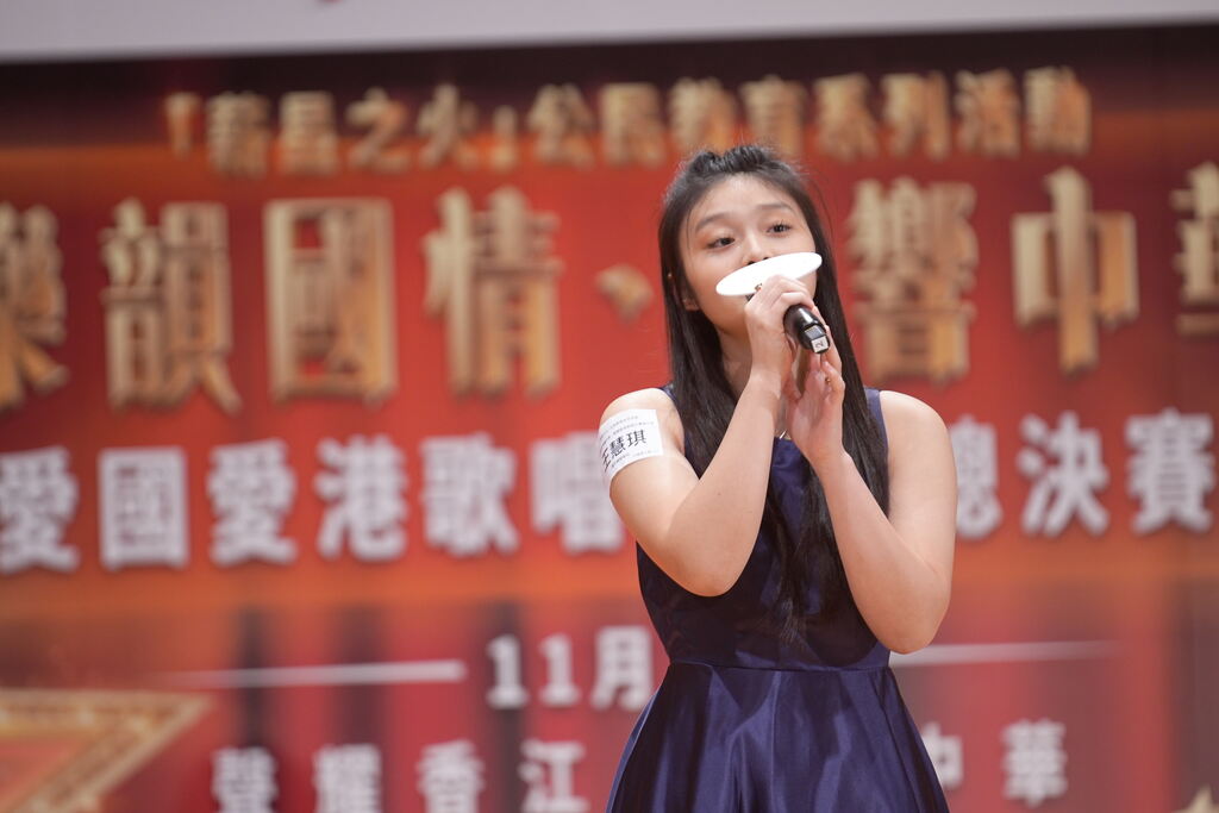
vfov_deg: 5.1
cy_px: 406
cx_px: 610
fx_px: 9143
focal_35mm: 270
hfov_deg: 7.6
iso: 640
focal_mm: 180
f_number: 2.8
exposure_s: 1/200
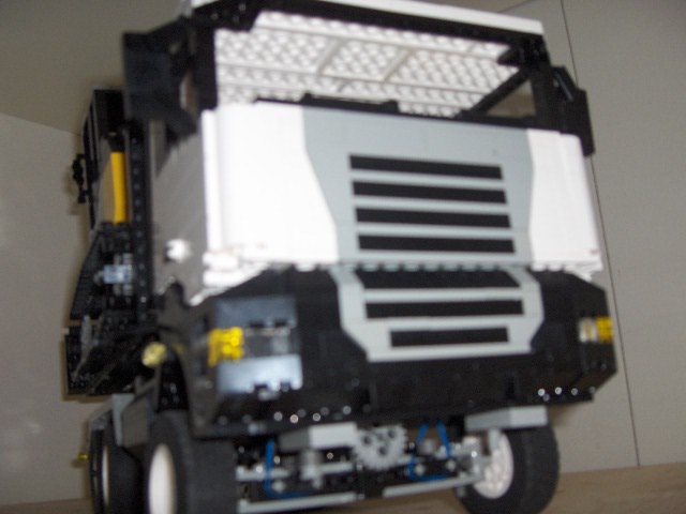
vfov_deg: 36.8
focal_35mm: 39
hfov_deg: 47.9
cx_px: 343
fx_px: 773
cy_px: 257
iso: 100
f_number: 2.8
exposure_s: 1/60
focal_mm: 8
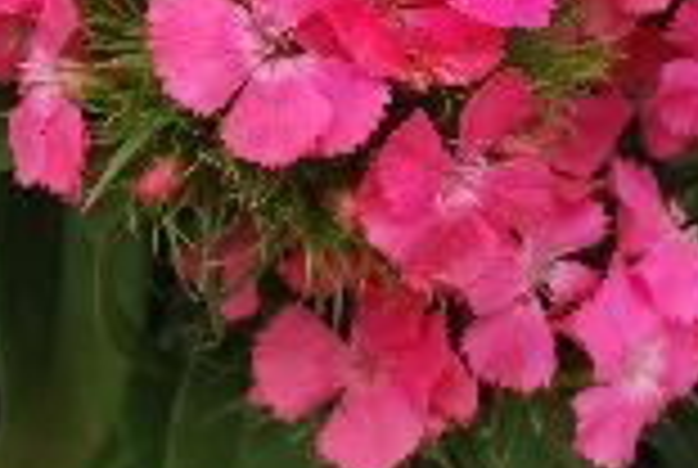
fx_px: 2856
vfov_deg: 9.3
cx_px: 261
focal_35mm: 147
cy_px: -18
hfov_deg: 13.9
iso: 140
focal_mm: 38
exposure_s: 1/60
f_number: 8
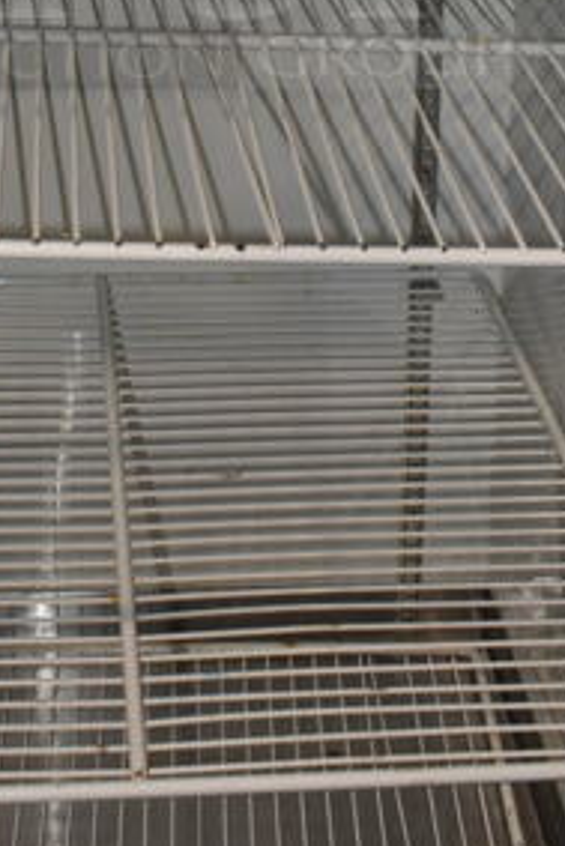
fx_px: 2045
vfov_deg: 22.2
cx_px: 206
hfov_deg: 15.7
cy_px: -67
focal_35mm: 87
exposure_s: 1/30
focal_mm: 18
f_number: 5.6
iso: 200
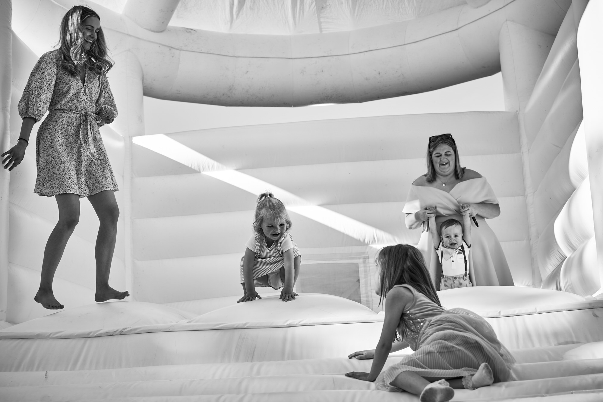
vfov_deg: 24.6
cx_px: 302
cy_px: 201
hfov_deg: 36.2
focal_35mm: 55
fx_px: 921
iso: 200
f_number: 4.5
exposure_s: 1/640
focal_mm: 55
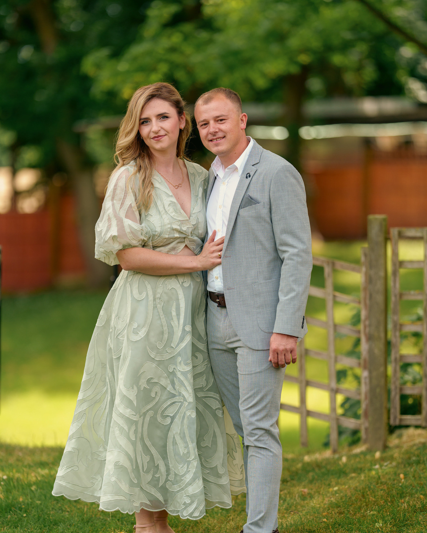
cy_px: 312
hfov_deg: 10.1
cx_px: 214
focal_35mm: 153
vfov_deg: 12.6
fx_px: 2417
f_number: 1.8
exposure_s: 1/1000
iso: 100
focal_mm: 135
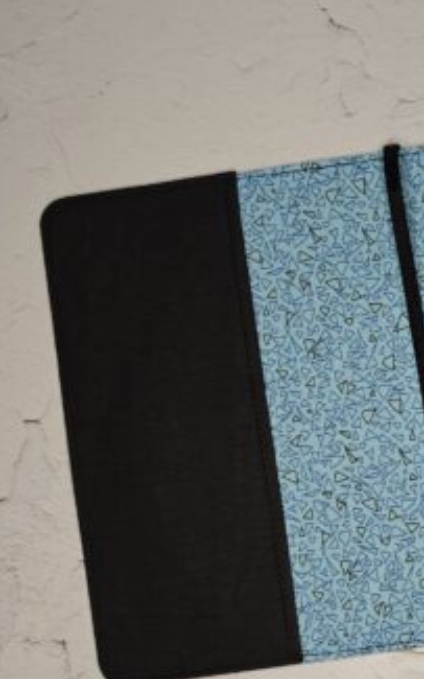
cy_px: 427
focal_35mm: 50
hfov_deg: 24.5
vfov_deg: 40.0
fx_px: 925
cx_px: 432
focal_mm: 6.06
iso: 125
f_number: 1.6
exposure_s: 1/96
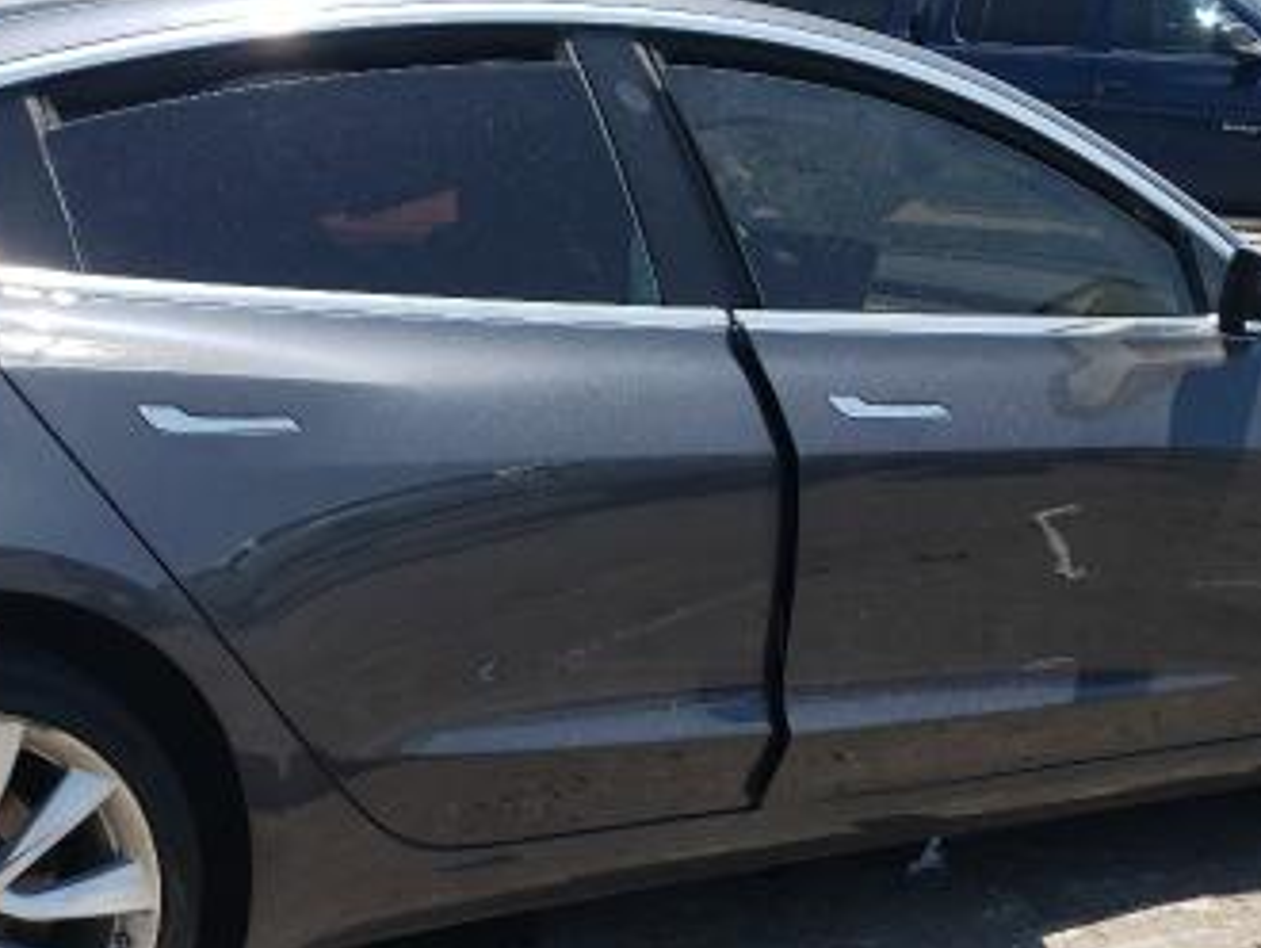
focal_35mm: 63
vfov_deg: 23.2
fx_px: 2297
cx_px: 371
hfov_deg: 30.4
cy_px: 635
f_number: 1.5
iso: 50
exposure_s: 1/2500
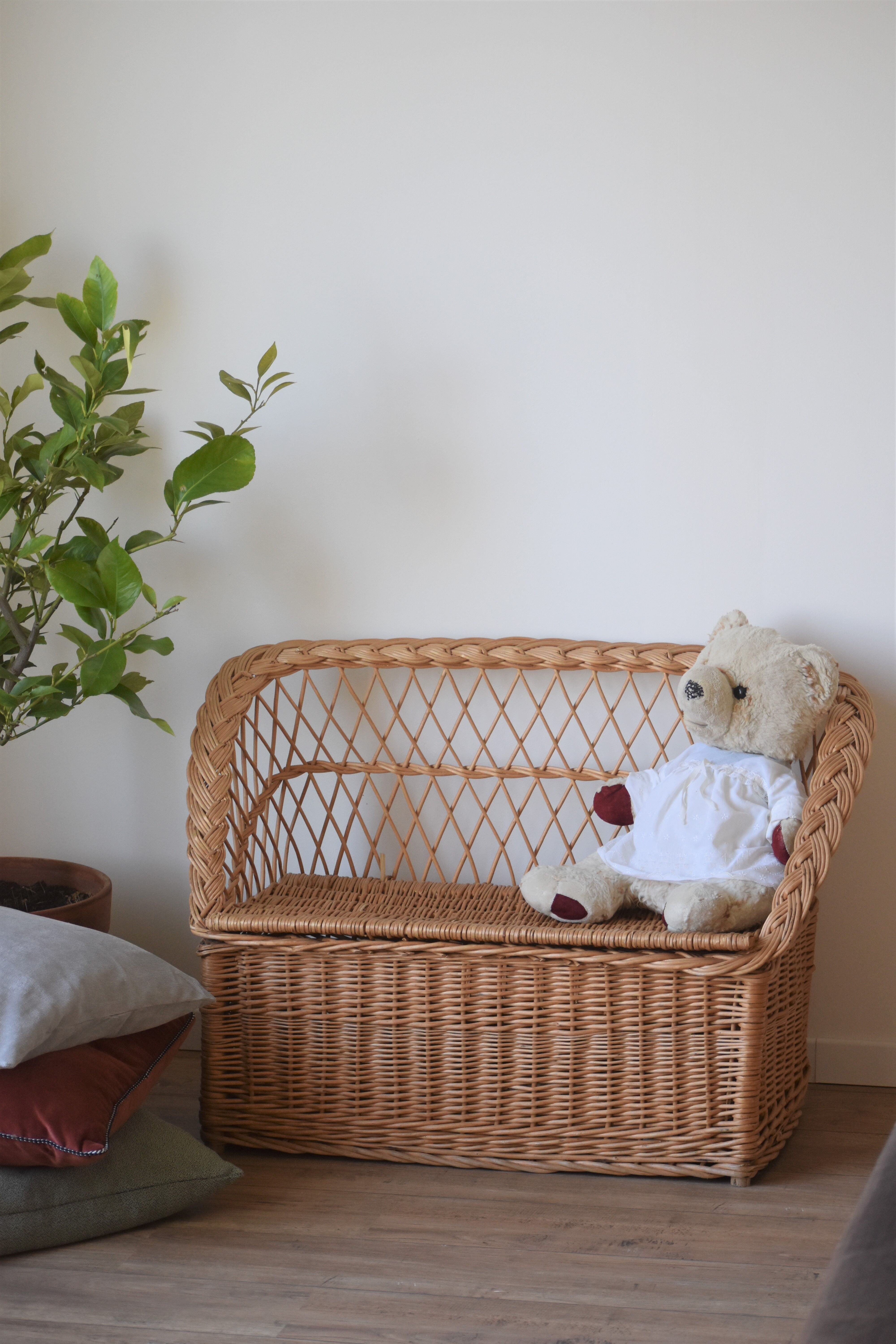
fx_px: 4592
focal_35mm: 123
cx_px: 448
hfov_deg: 11.1
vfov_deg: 16.7
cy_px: 672
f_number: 4.8
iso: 1000
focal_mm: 82
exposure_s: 1/125
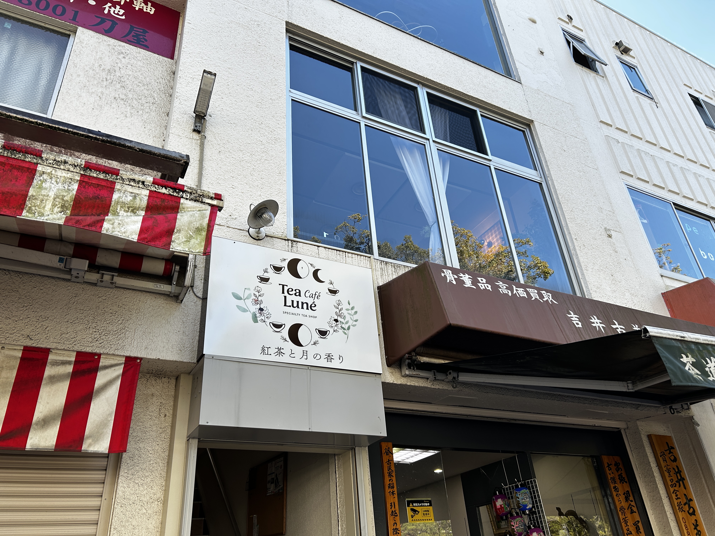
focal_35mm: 26
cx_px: 358
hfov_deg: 67.3
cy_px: 268
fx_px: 537
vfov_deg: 53.1
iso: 50
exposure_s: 1/597
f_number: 1.5
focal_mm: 5.7
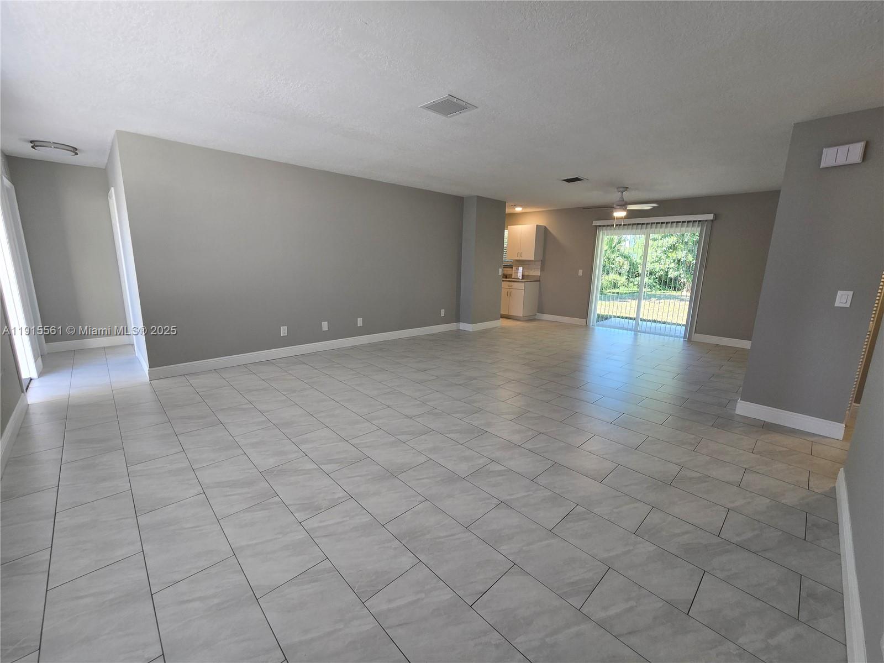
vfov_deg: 89.9
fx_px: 332
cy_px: 332
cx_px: 442
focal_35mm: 13
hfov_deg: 106.2
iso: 50
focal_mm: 2.2
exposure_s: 1/60
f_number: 2.2
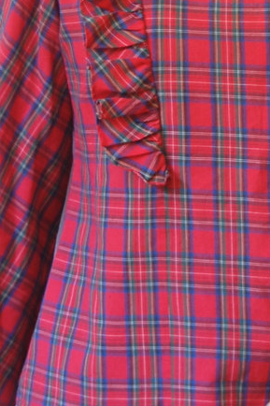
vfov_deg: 7.9
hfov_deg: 5.3
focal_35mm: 259
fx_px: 2916
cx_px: 203
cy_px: 83
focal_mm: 50
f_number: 5
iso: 200
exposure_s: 1/4
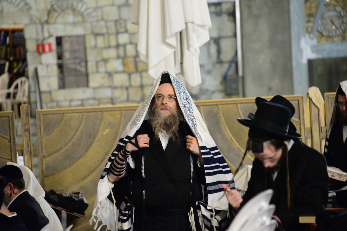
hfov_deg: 9.8
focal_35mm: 210
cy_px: 116
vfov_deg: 6.5
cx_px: 174
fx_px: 2024
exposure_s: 1/60
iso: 5000
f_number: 5.6
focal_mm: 210
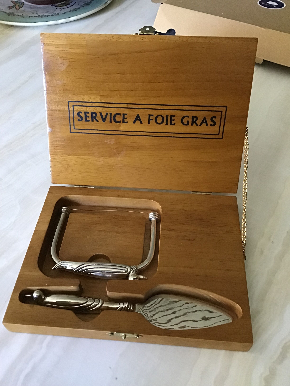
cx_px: 145
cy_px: 193
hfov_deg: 45.4
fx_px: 346
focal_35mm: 31
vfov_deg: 58.4
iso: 200
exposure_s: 1/17
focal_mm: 3.3
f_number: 2.4
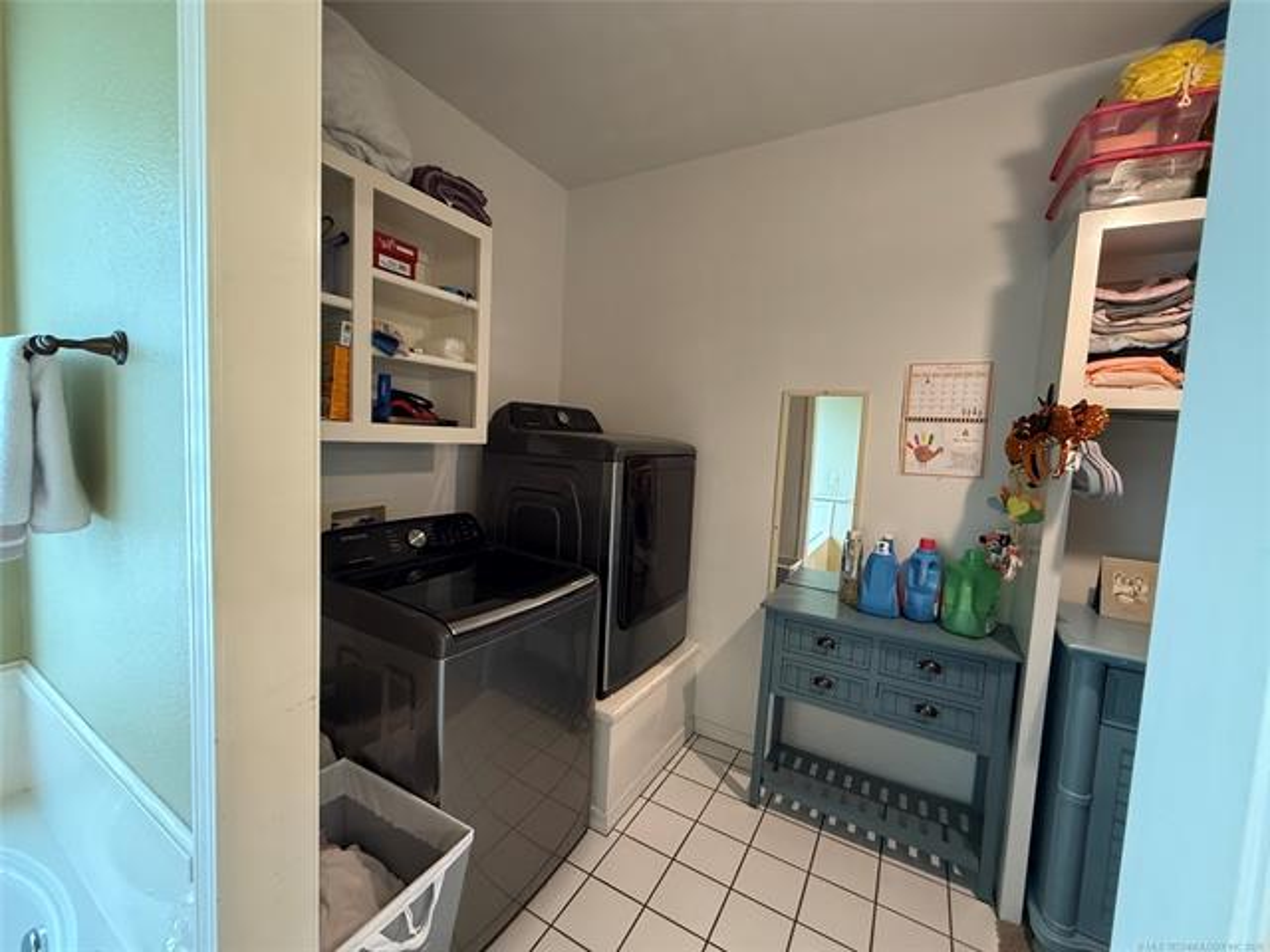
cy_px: 476
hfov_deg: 102.1
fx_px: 514
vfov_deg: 85.7
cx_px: 635
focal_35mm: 14
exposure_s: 1/60
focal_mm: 2.22
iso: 640
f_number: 2.2
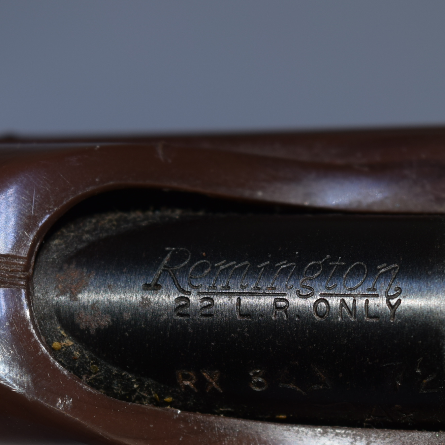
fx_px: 2312
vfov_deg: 11.0
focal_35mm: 159
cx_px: 308
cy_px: 296
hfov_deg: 11.0
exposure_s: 1/60
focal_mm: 55
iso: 100
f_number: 8
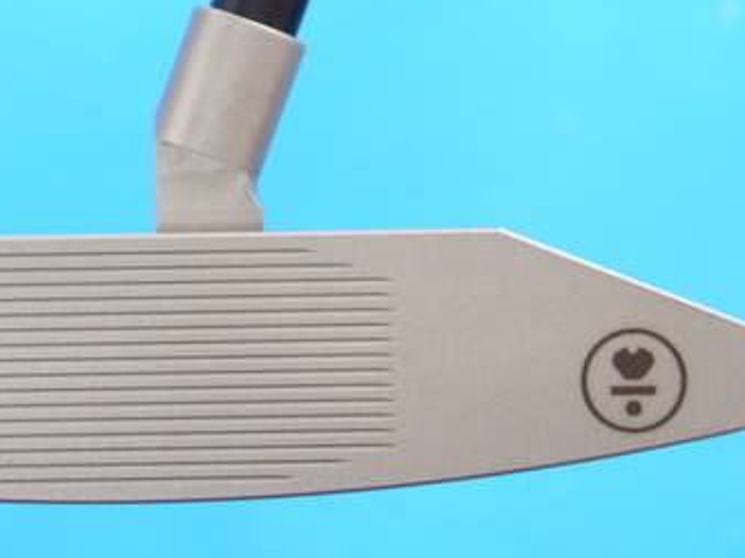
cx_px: 120
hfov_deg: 12.2
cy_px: 241
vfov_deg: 9.2
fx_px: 3463
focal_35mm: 161
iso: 800
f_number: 5.6
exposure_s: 1/60
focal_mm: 42
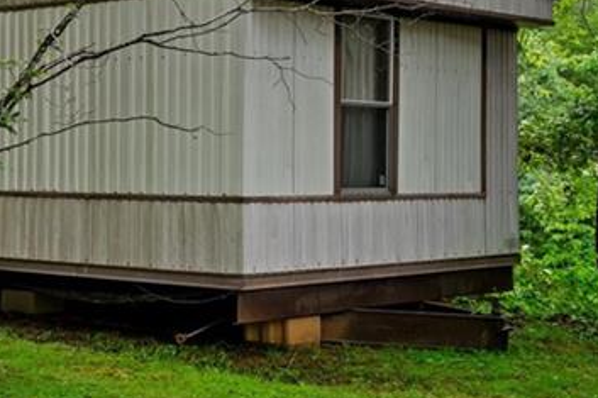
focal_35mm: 87
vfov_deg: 15.7
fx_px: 1444
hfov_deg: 21.4
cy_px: 131
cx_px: -152
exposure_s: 1/100
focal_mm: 30
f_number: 8
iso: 250
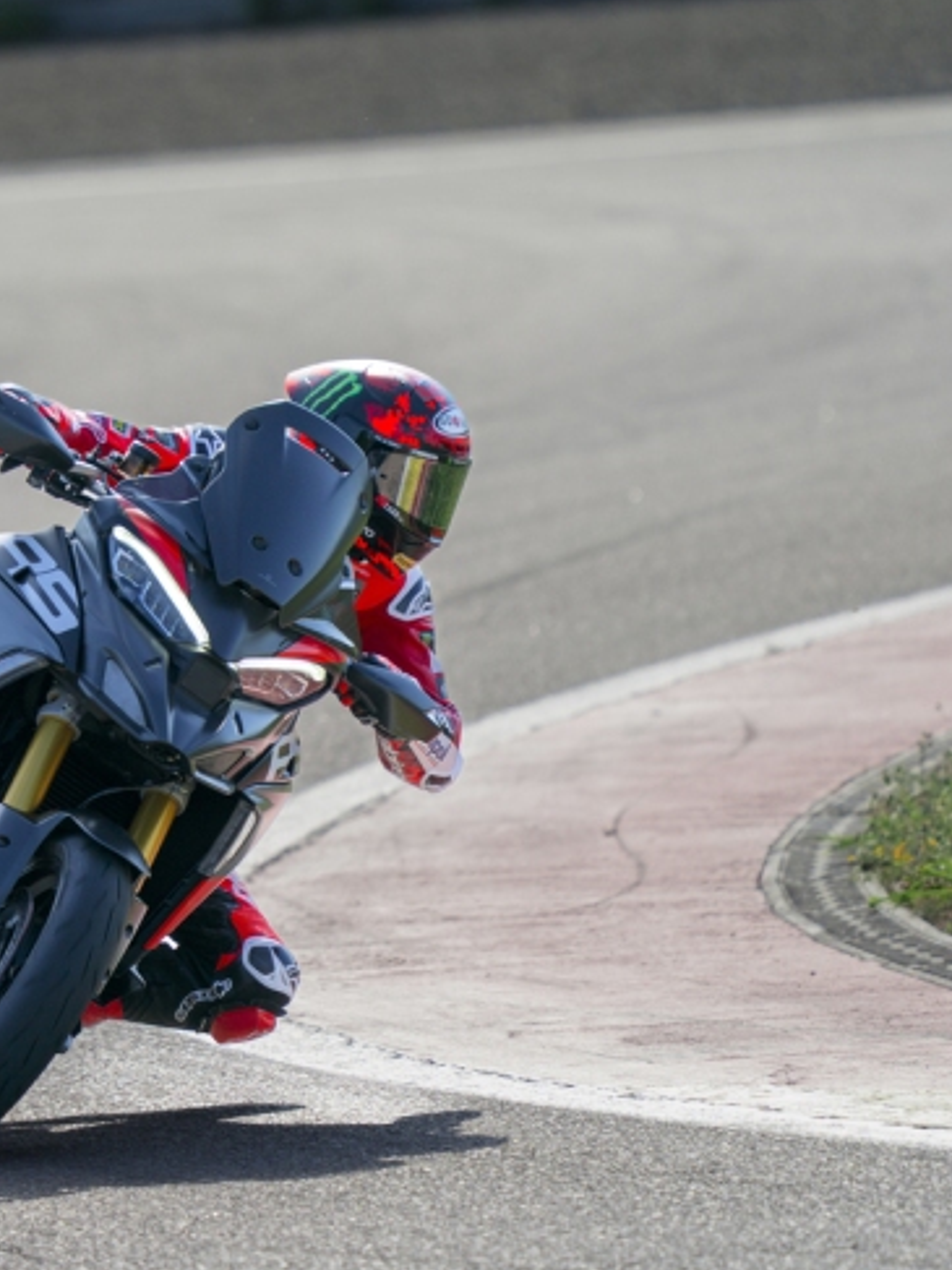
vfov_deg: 3.4
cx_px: 13
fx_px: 21681
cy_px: 675
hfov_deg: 2.5
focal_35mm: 591
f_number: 6.3
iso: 400
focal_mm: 374
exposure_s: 1/1000
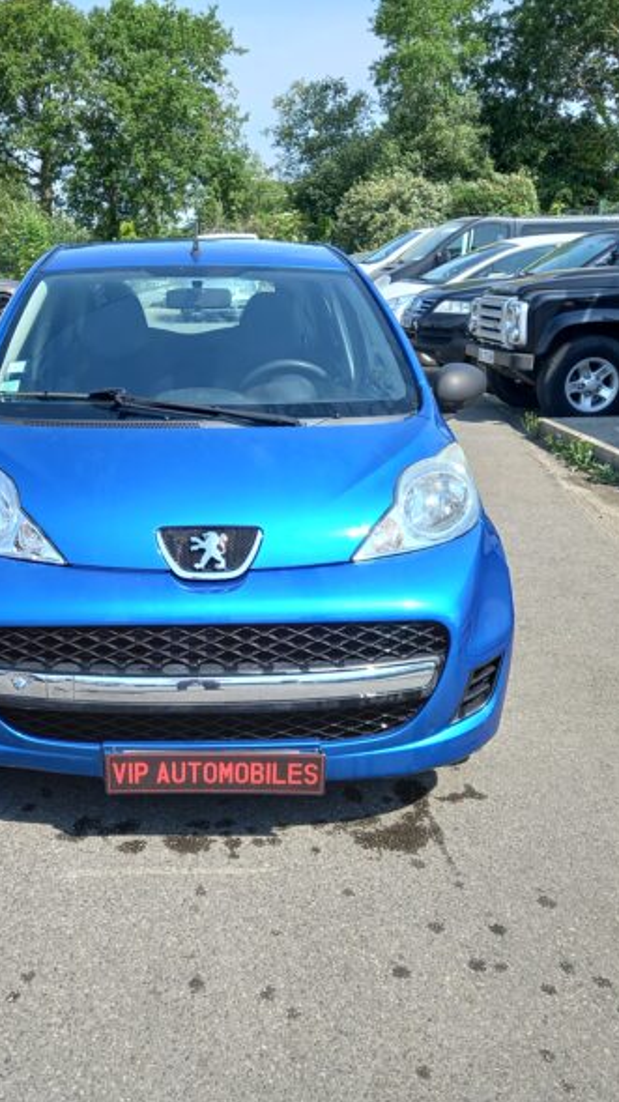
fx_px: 1080
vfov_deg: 54.0
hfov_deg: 31.7
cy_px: 559
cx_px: 194
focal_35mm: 37
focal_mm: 4.6
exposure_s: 1/434
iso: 25
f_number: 2
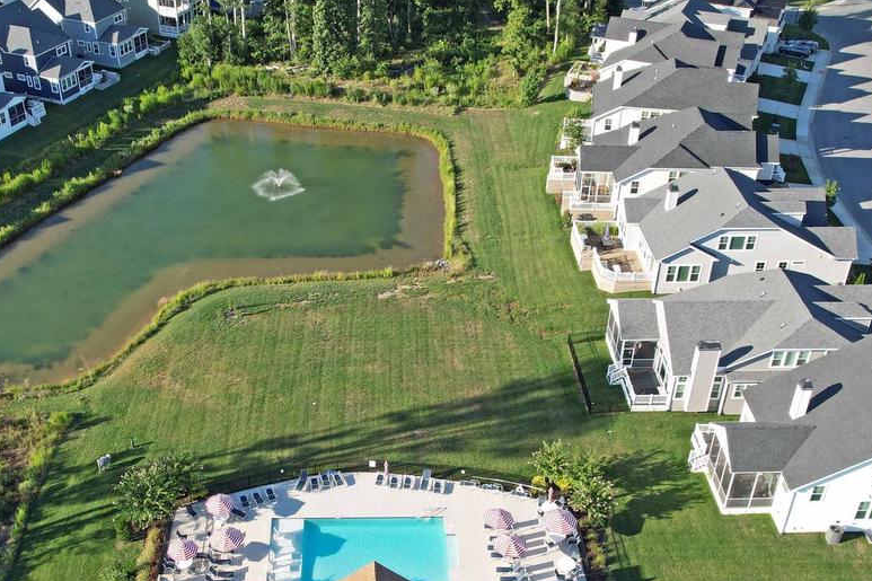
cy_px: 376
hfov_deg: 47.1
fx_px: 993
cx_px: 338
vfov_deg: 32.4
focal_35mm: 41
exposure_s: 1/800
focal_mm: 8.38
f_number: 2.8
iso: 110
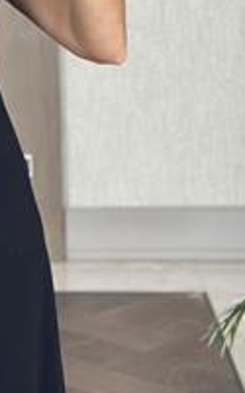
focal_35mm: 129
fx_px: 1378
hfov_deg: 10.0
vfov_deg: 16.0
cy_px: 65
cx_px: -61
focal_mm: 6.86
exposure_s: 1/60
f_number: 1.78
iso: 200
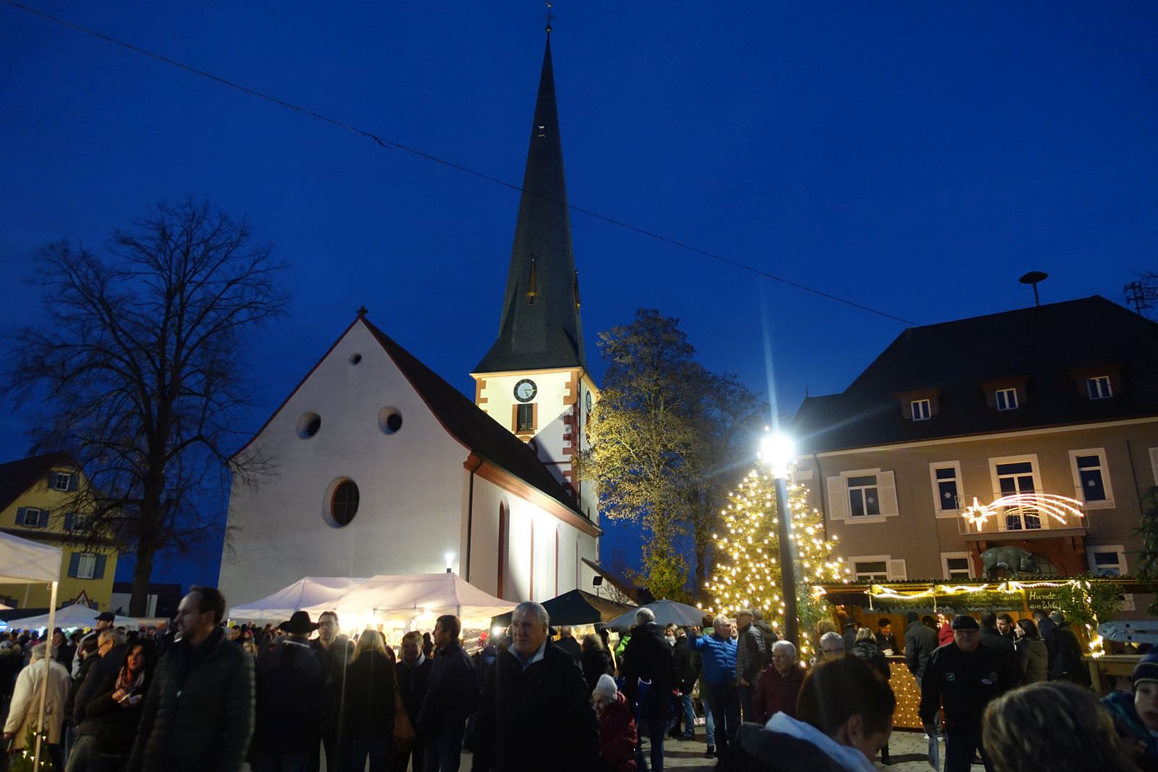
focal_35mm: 24
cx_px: 579
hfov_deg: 73.7
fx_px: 772
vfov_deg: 53.1
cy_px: 386
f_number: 1.8
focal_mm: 8.8
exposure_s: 1/30
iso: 800
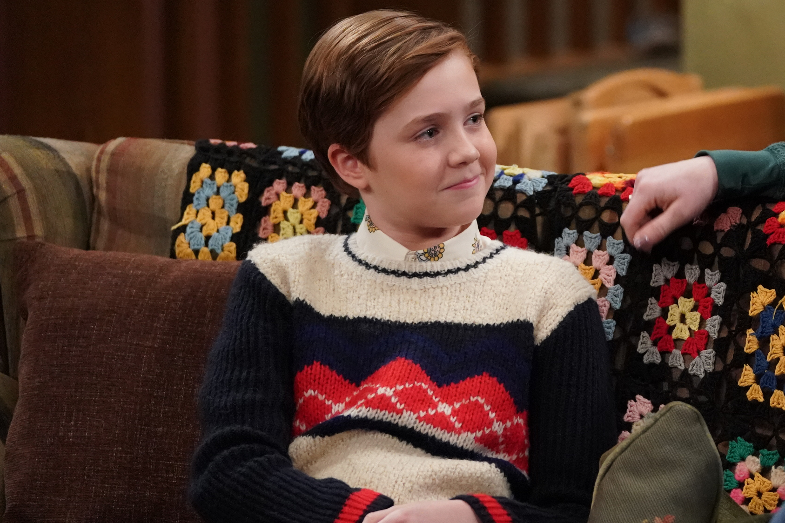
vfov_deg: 5.9
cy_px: 304
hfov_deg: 8.8
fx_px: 5079
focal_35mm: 233
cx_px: 654
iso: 8000
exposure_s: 1/200
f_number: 2.8
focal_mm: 131
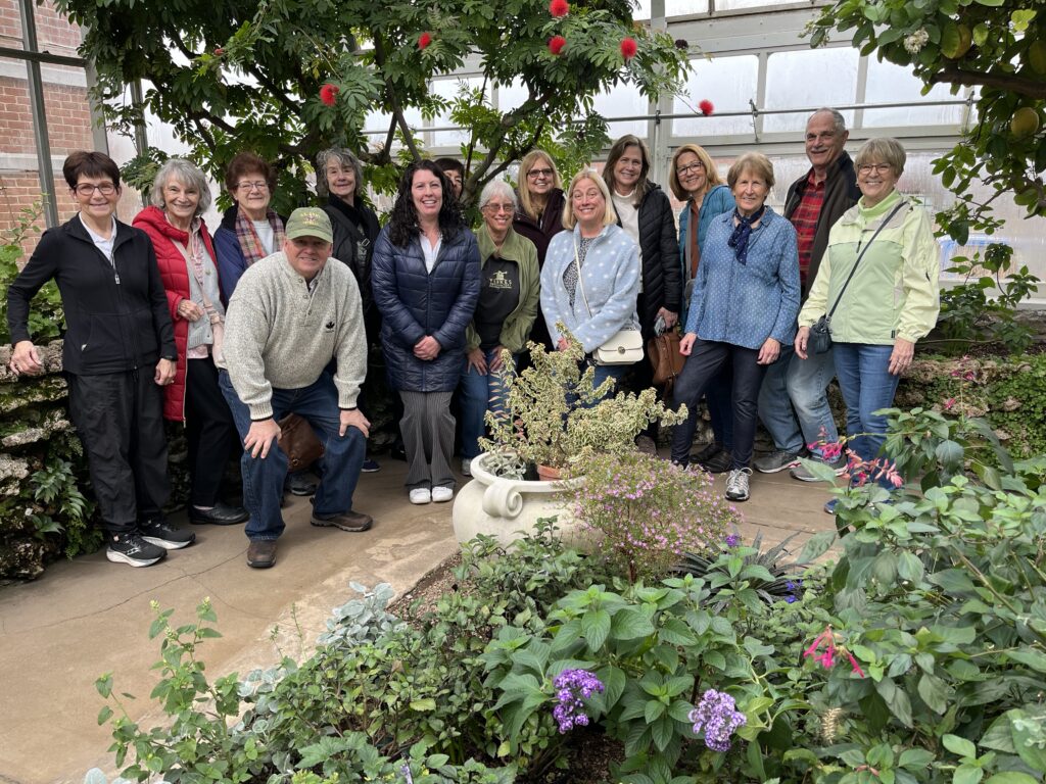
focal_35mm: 26
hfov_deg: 67.3
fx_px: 786
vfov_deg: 53.1
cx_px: 523
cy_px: 392
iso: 50
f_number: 1.6
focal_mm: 5.1
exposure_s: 1/396
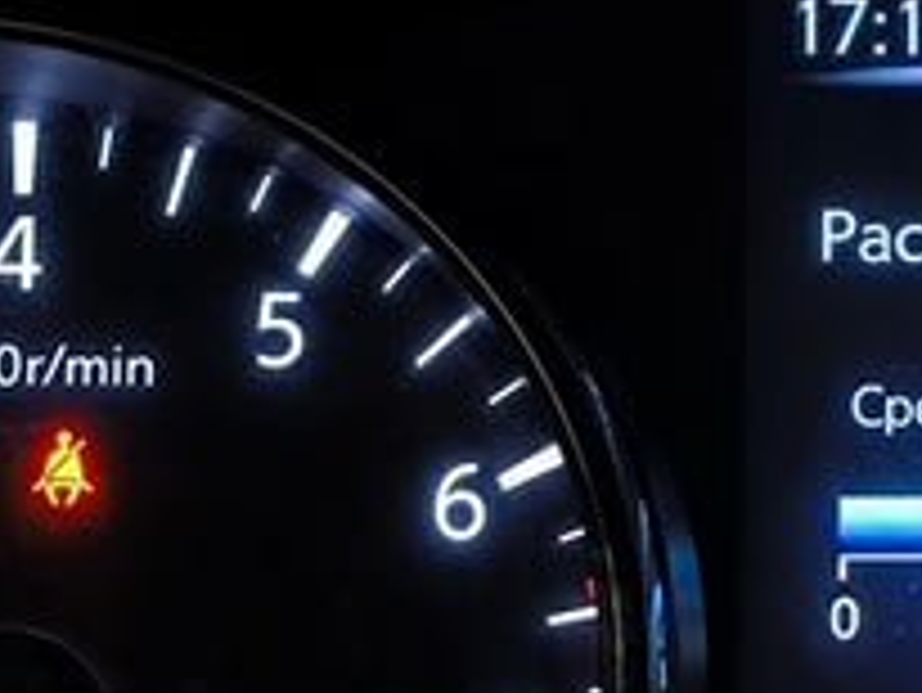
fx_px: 3864
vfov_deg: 10.2
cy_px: 326
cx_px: 1151
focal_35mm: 145
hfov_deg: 13.2
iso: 400
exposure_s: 1/100
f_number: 1.9
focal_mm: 6.92
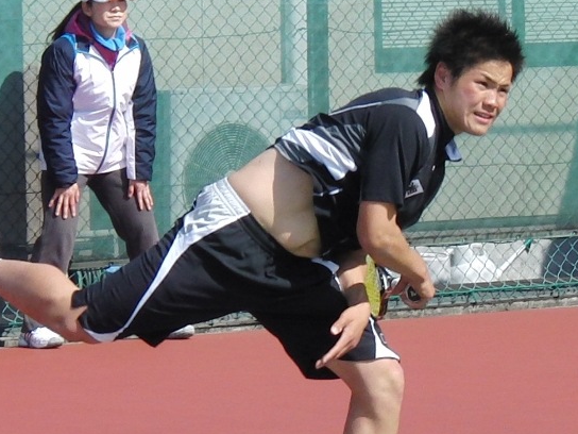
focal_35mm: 127
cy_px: 182
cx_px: 334
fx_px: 2121
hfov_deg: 15.5
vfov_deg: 11.7
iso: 100
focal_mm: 19.2
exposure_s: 1/640
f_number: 4
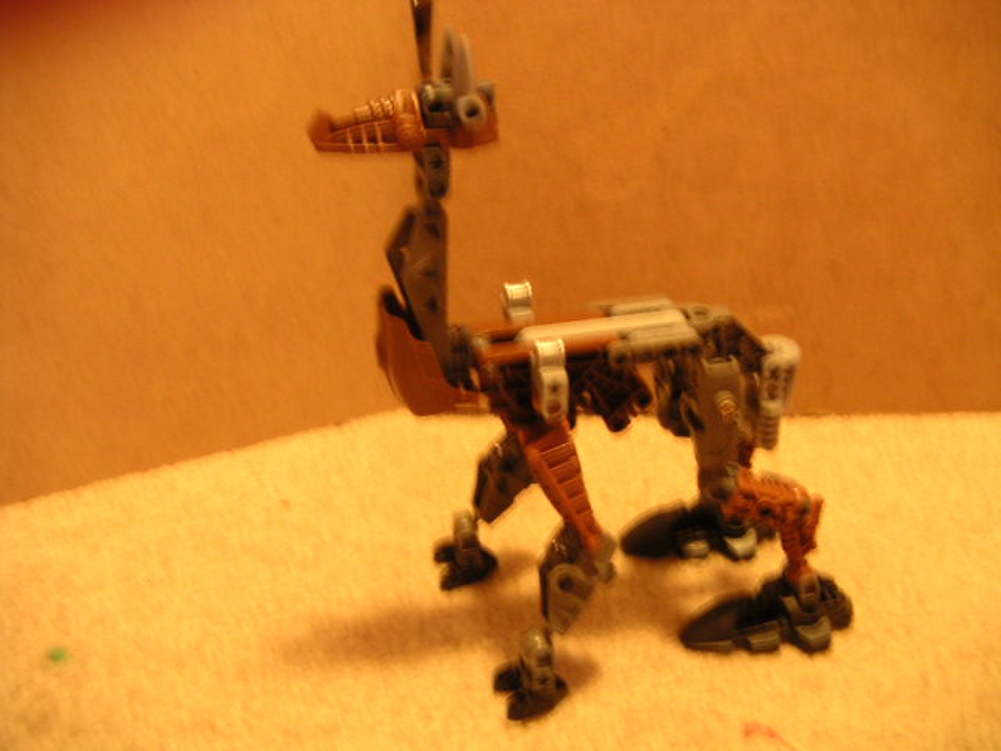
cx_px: 500
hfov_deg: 44.8
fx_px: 1215
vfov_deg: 34.3
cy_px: 376
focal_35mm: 42
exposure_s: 1/1.6
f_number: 2.9
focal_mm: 5.5
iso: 100
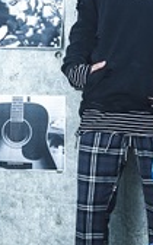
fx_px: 1294
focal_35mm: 194
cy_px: 115
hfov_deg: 6.5
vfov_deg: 10.8
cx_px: 354
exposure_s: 1/160
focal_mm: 45
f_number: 8
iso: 1000
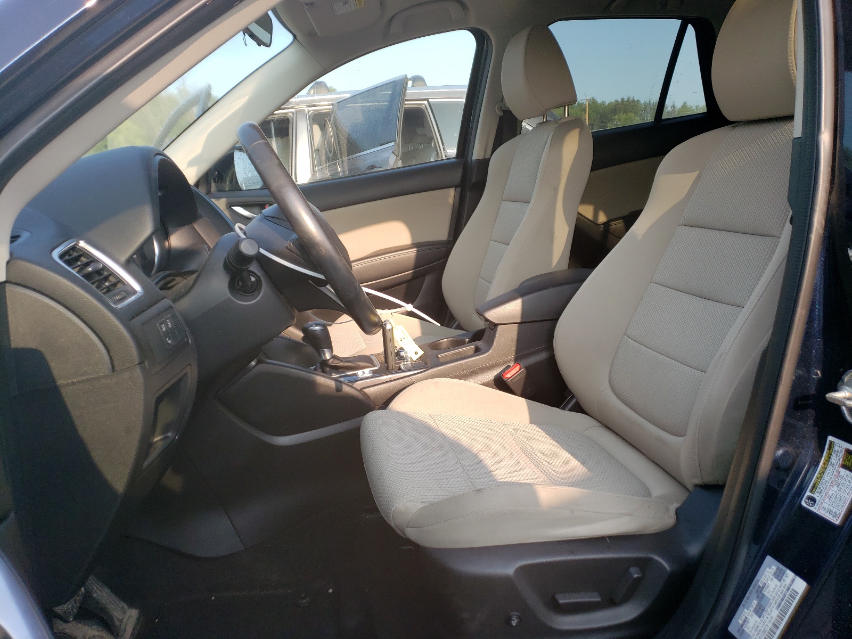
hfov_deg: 67.3
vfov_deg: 53.1
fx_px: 640
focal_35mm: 26
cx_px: 426
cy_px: 320
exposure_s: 1/588
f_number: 1.5
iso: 50
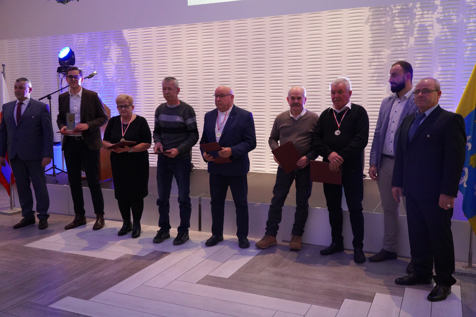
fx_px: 450
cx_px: 238
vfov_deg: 38.9
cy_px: 158
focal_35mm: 34
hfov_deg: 55.8
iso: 10000
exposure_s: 1/160
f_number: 4
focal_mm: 34
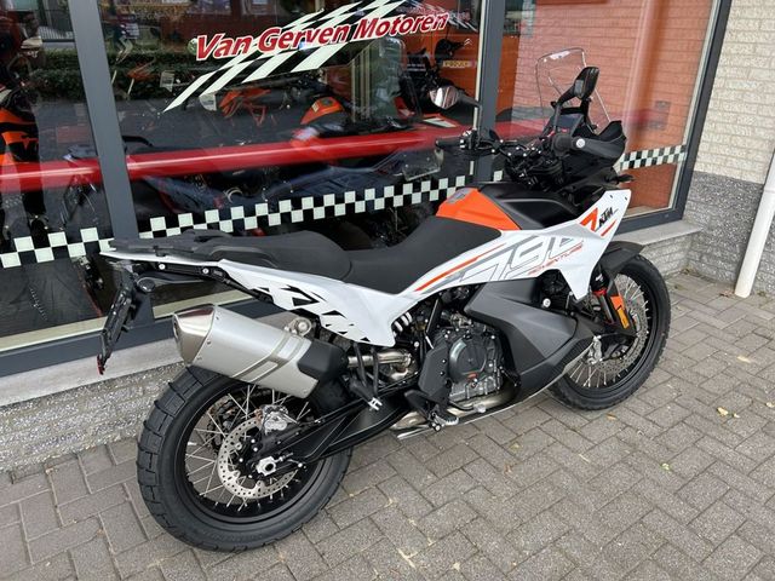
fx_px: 582
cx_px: 388
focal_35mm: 26
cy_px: 290
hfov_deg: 67.3
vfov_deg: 53.1
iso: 64
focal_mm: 5.7
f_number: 1.5
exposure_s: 1/121
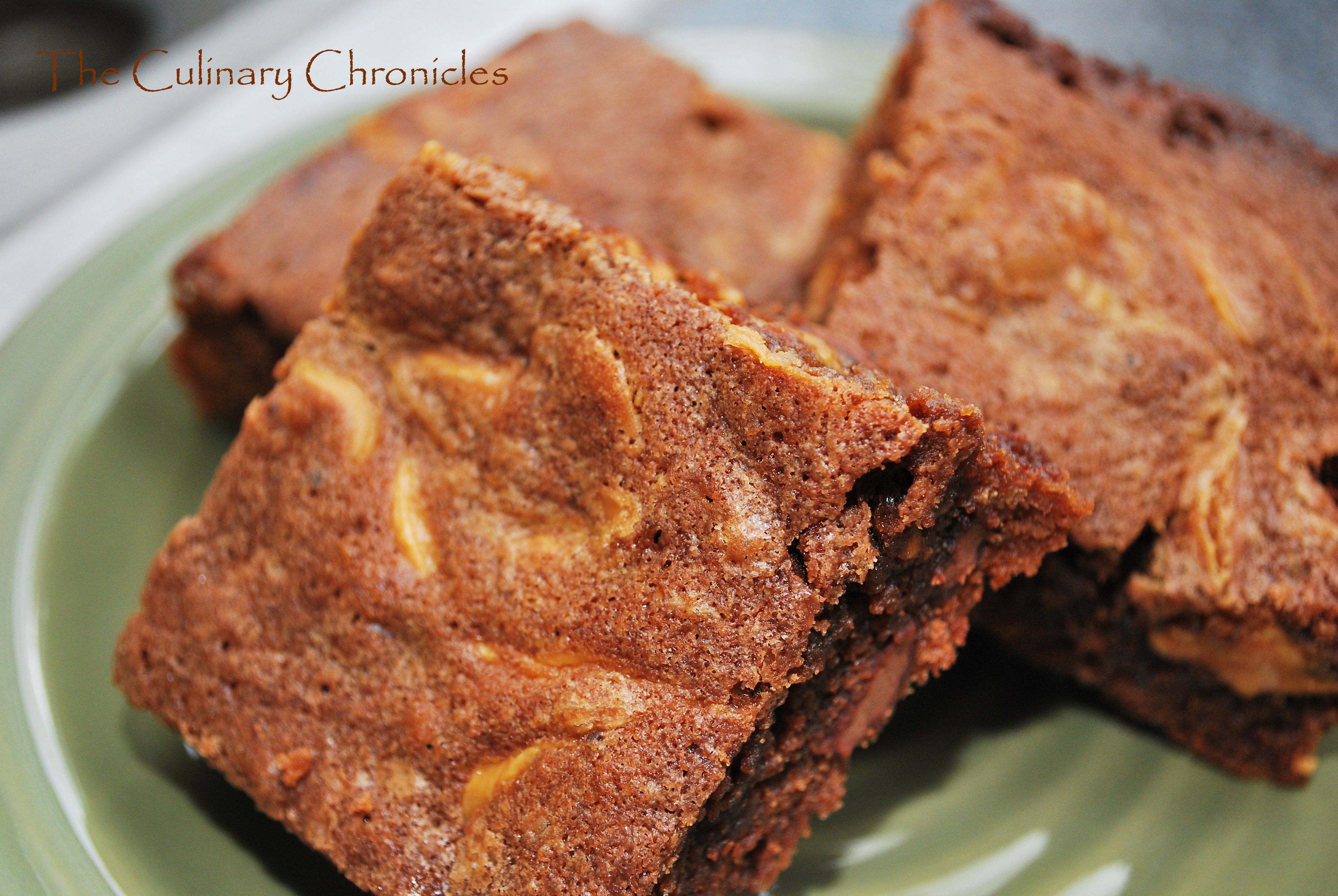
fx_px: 2009
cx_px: 669
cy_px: 448
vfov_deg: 25.1
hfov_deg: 36.8
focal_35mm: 54
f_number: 5.6
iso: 400
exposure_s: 1/60
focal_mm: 36
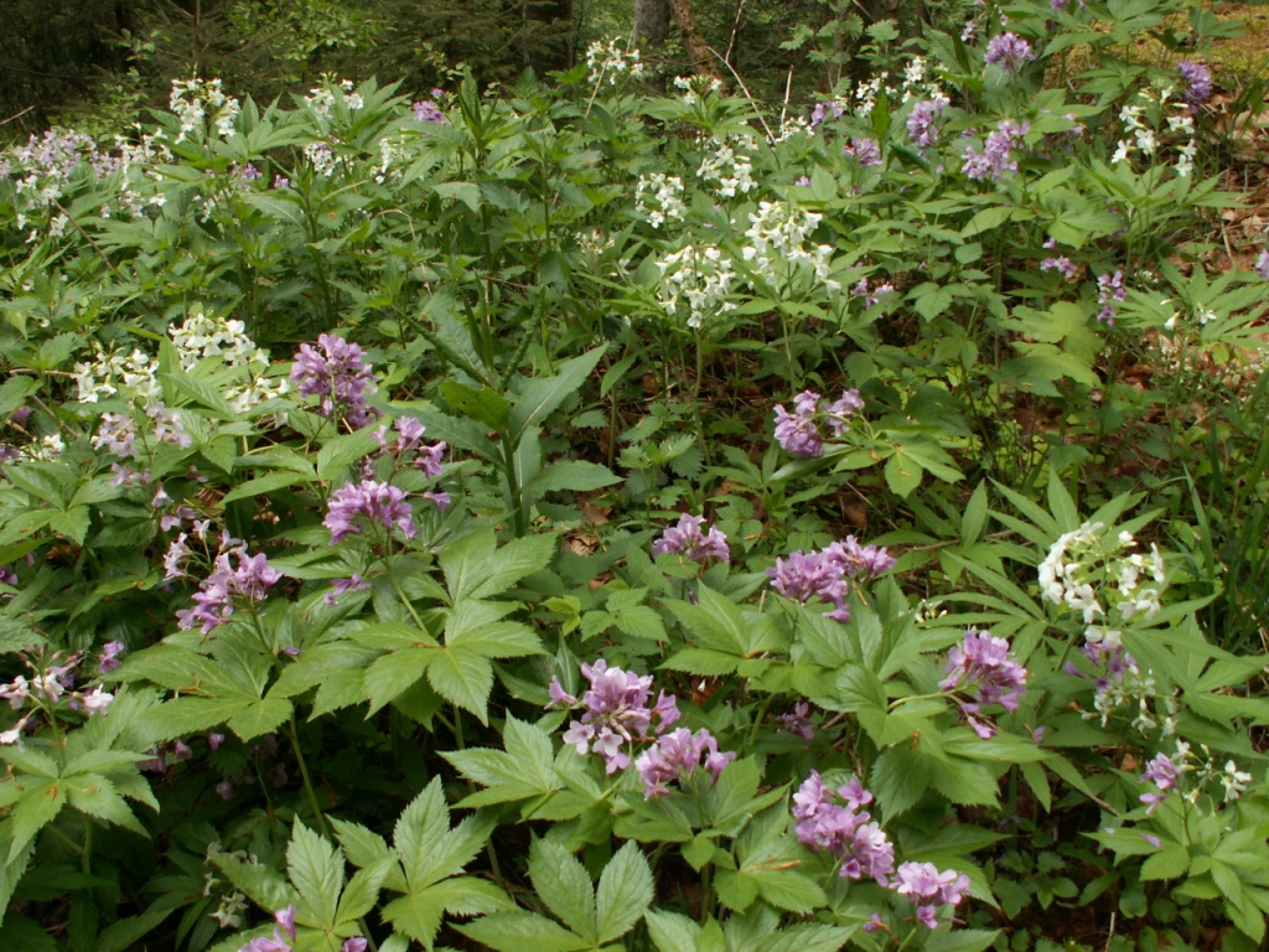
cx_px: 634
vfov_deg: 40.7
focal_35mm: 35
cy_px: 476
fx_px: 1283
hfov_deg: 52.6
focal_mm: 5.86
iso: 50
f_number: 3.5
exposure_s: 1/30
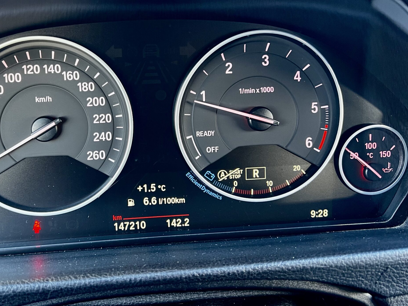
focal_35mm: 36
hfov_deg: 50.2
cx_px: 130
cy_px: 127
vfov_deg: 39.5
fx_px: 424
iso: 250
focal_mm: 5.7
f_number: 1.5
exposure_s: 1/56
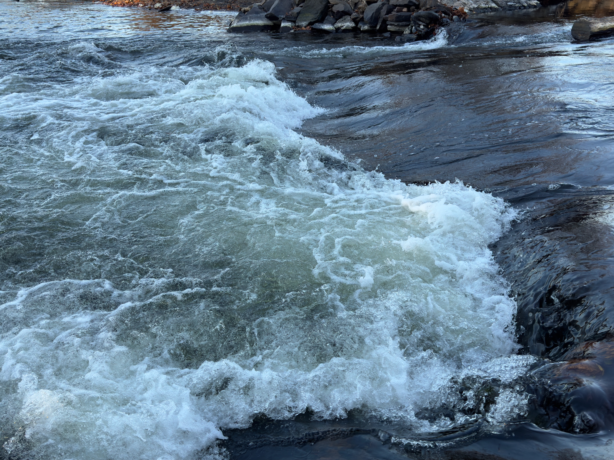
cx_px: 307
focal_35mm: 35
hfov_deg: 52.6
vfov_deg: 40.7
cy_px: 230
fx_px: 621
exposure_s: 1/700
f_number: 1.78
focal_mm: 6.86
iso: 100
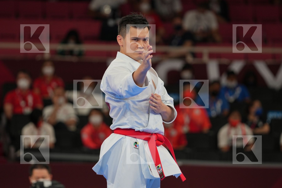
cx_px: 141
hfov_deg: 6.9
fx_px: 2350
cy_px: 94
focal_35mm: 300
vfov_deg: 4.6
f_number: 2.8
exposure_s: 1/500
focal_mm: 200
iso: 320
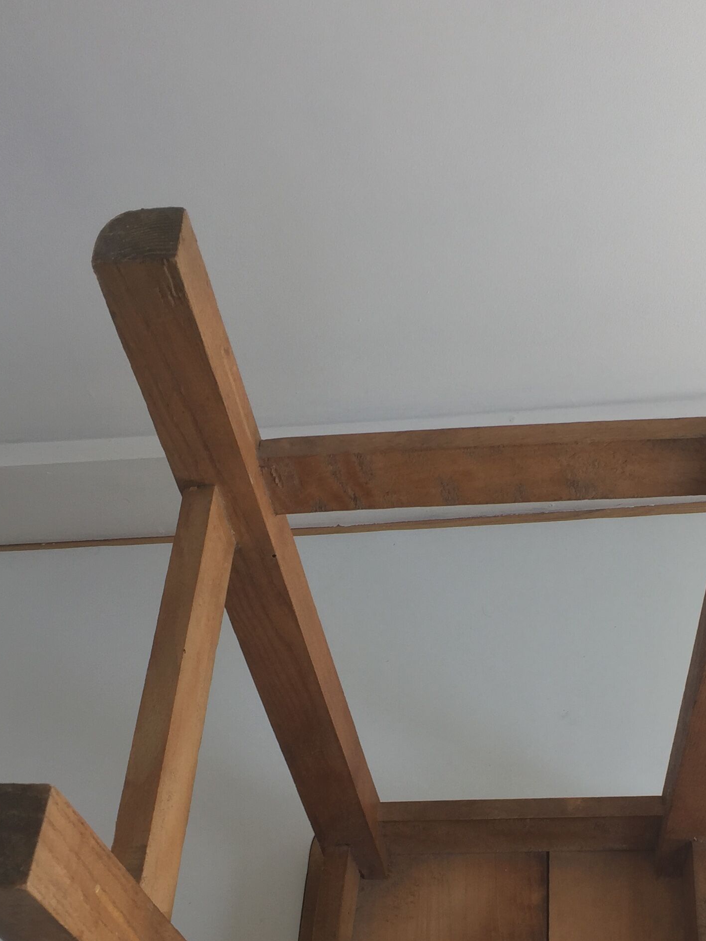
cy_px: 708
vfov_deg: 37.2
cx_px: 458
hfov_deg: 29.0
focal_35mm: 50
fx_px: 1360
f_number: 2.2
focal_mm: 4.15
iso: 32
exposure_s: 1/150
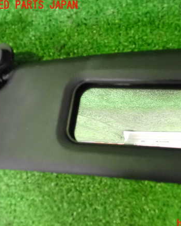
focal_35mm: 40
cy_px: 115
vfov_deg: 45.8
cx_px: 139
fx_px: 268
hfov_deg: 36.3
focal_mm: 5.4
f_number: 2.3
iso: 2000
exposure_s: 1/80
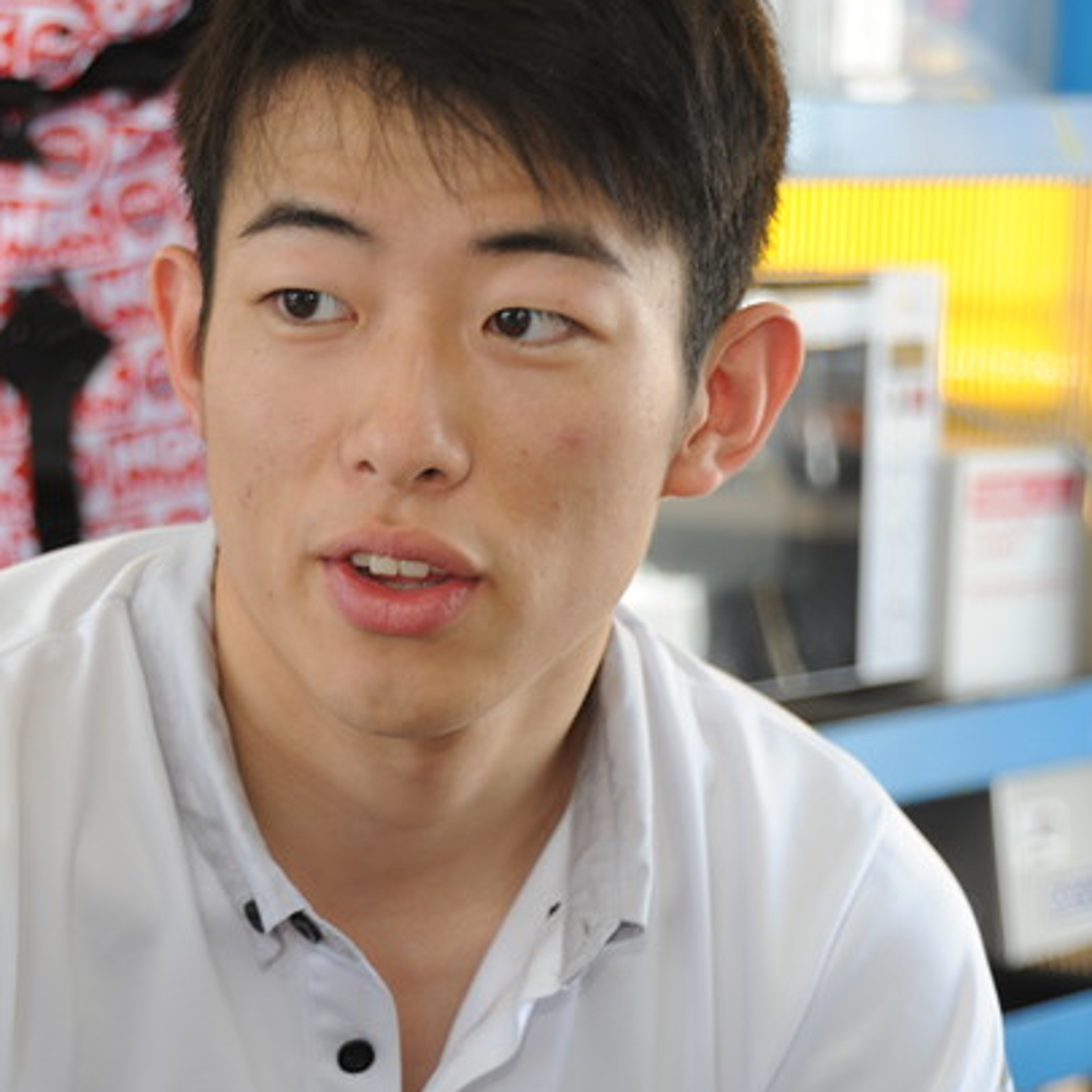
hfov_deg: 12.8
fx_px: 4854
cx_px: 423
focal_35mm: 136
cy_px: 523
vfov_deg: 12.8
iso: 200
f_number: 5.3
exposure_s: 1/90
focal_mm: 90
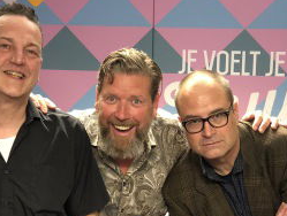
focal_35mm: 104
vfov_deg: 14.2
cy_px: 191
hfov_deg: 18.9
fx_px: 864
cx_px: 134
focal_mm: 6
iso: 160
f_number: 2.4
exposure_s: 1/20
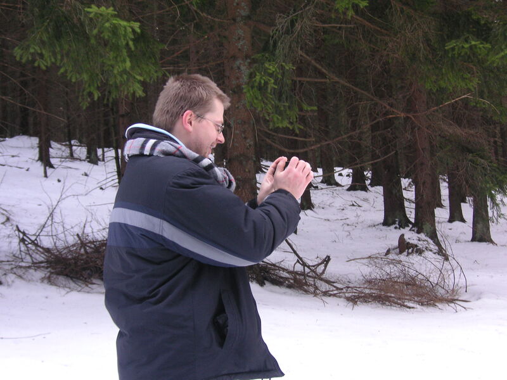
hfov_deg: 38.2
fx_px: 732
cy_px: 190
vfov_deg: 29.1
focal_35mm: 50
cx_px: 254
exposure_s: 1/45
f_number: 3.4
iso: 64
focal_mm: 8.4
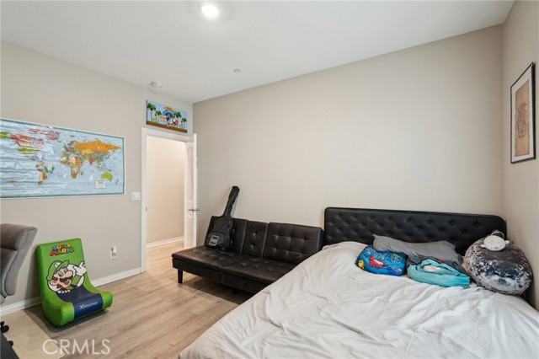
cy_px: 180
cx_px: 270
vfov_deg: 73.7
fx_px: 239
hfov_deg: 96.8
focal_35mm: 16
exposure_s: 1/4
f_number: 8
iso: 400
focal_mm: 16
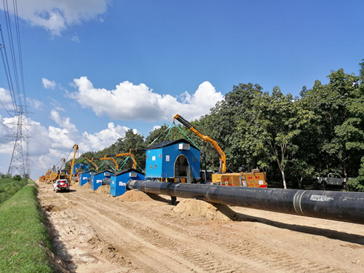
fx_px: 273
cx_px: 182
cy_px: 136
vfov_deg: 53.1
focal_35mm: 26
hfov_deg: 67.3
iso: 50
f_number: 1.8
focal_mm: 3.62
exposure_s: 1/1136
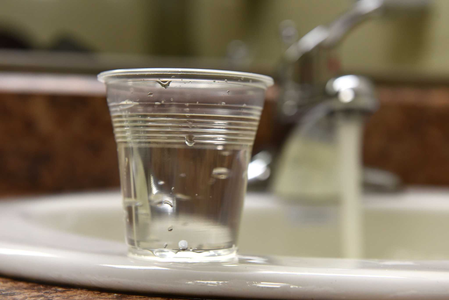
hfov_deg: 28.8
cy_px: 150
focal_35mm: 70
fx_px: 873
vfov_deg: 19.5
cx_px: 224
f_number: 6.3
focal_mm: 70
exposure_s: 1/100
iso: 2000
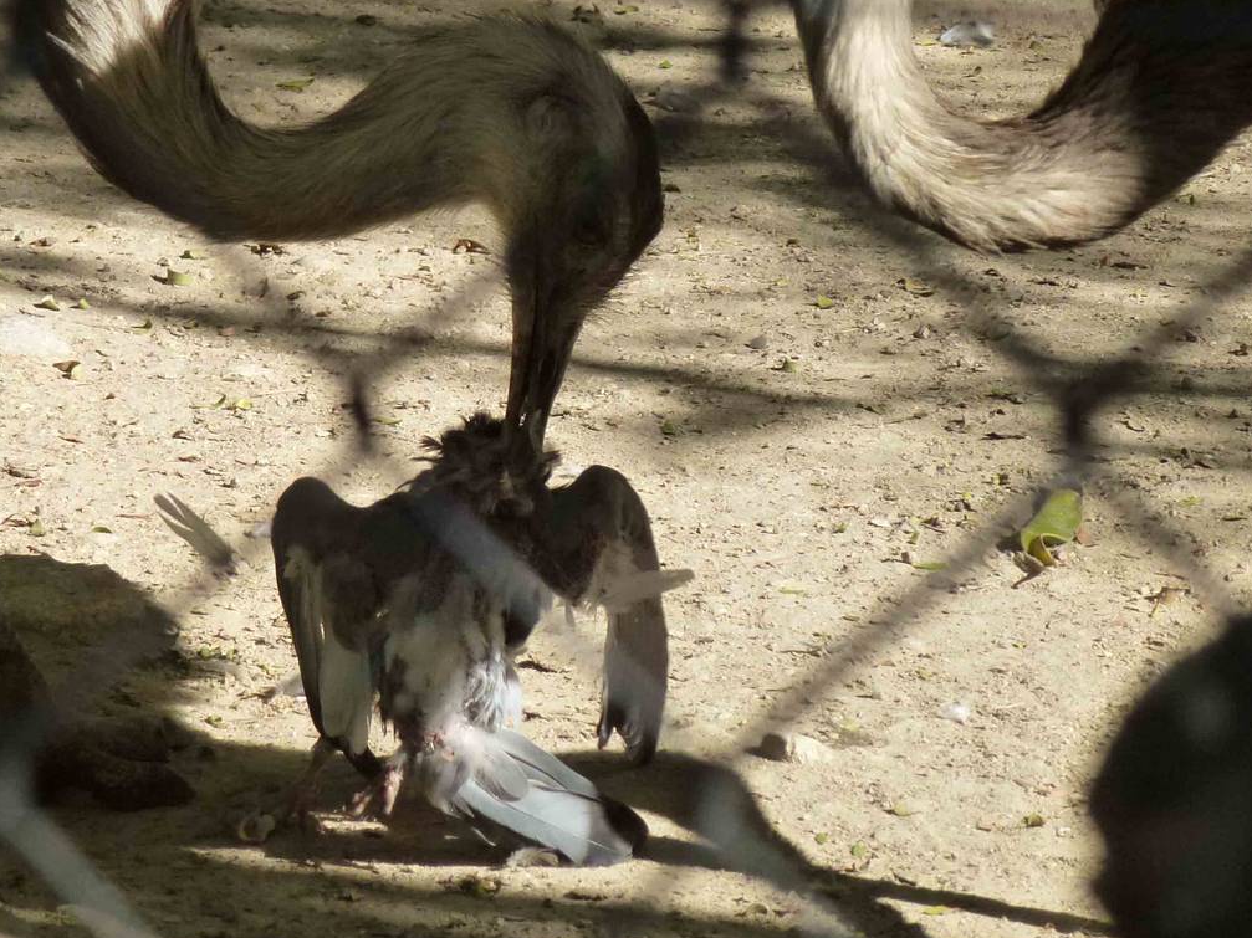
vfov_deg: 4.4
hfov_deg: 5.8
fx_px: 12296
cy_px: 304
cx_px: 414
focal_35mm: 340
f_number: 5.5
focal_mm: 38.3
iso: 200
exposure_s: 1/400
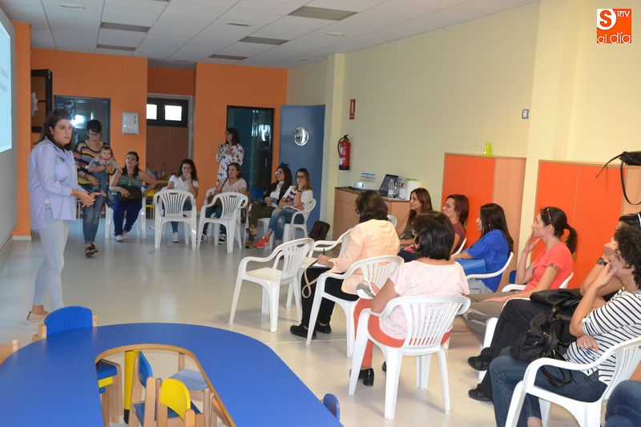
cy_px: 214
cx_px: 320
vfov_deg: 35.5
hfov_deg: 51.3
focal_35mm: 38
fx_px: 668
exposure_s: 1/80
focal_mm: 25
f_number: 7.1
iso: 3200
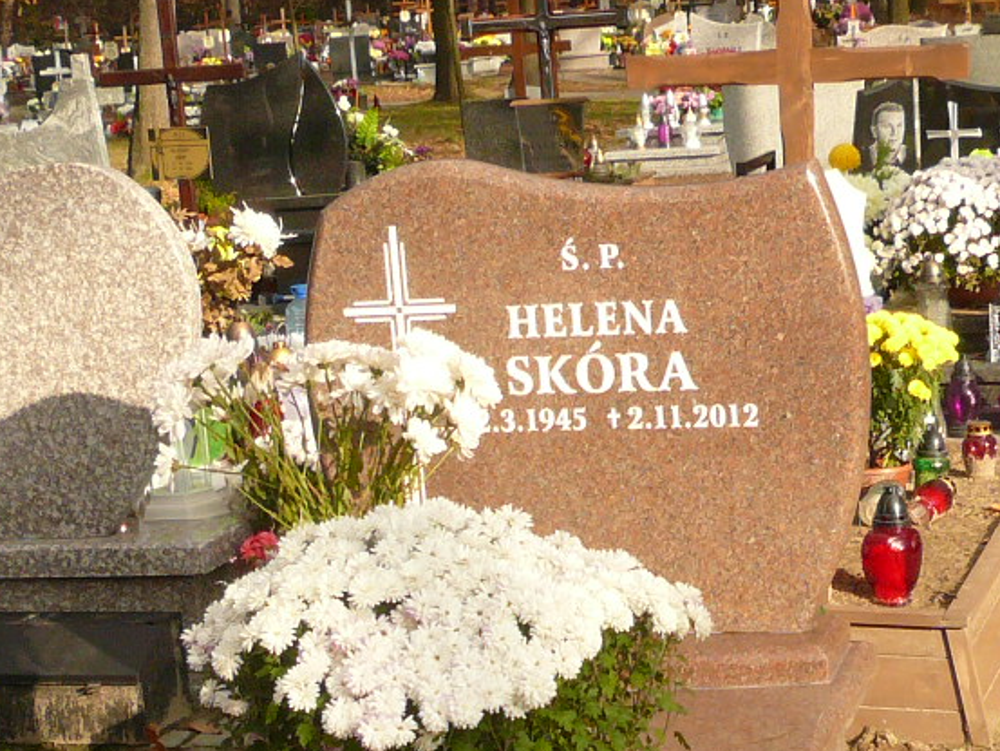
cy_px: 762
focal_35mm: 81
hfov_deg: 24.1
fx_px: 2340
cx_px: 584
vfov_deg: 17.8
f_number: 2.8
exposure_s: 1/800
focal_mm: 4.6
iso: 100
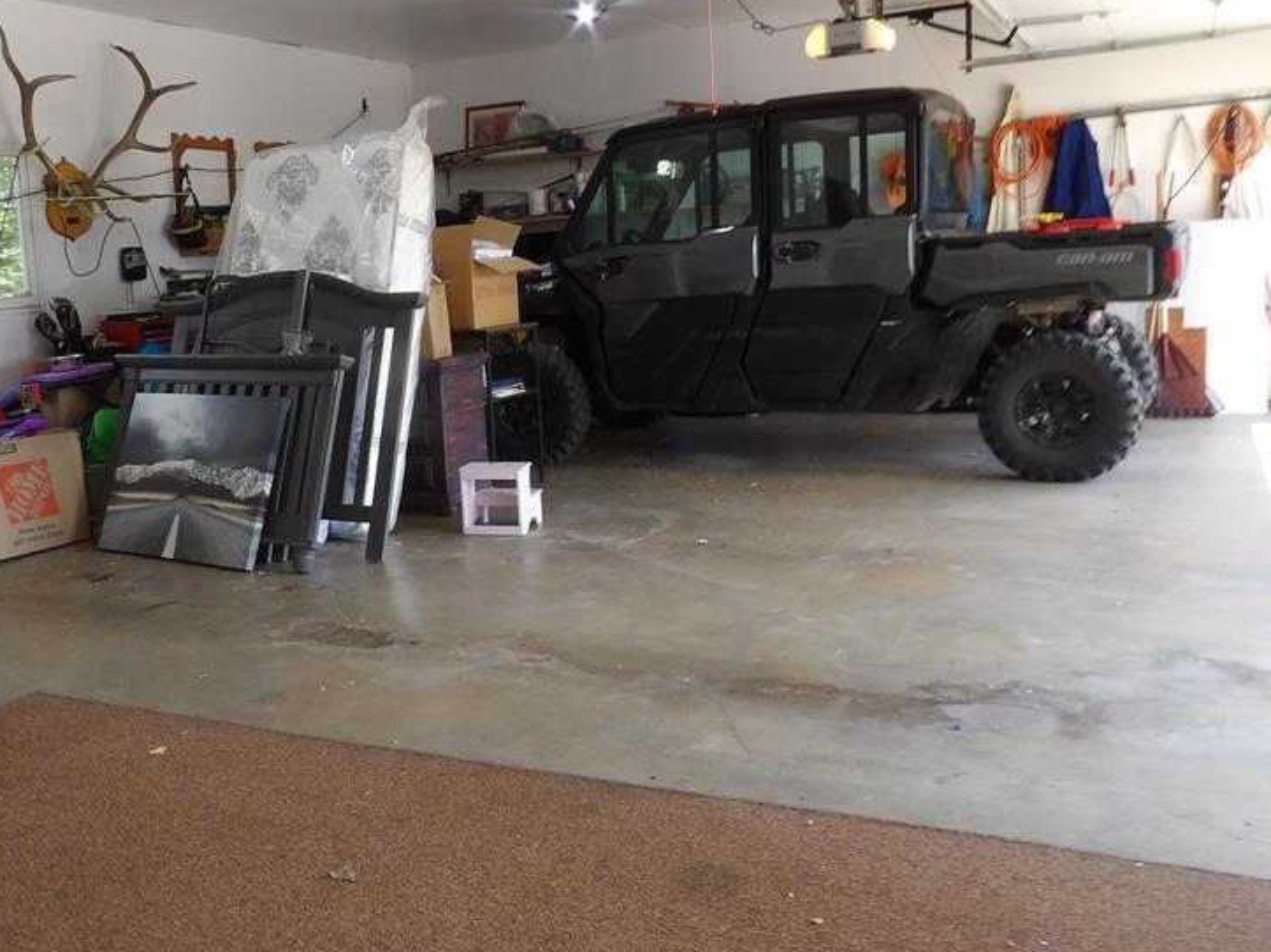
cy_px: 409
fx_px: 1248
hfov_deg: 53.5
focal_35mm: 34
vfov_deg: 41.7
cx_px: 498
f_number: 5.6
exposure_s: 1/35
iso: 100
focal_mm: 4.3
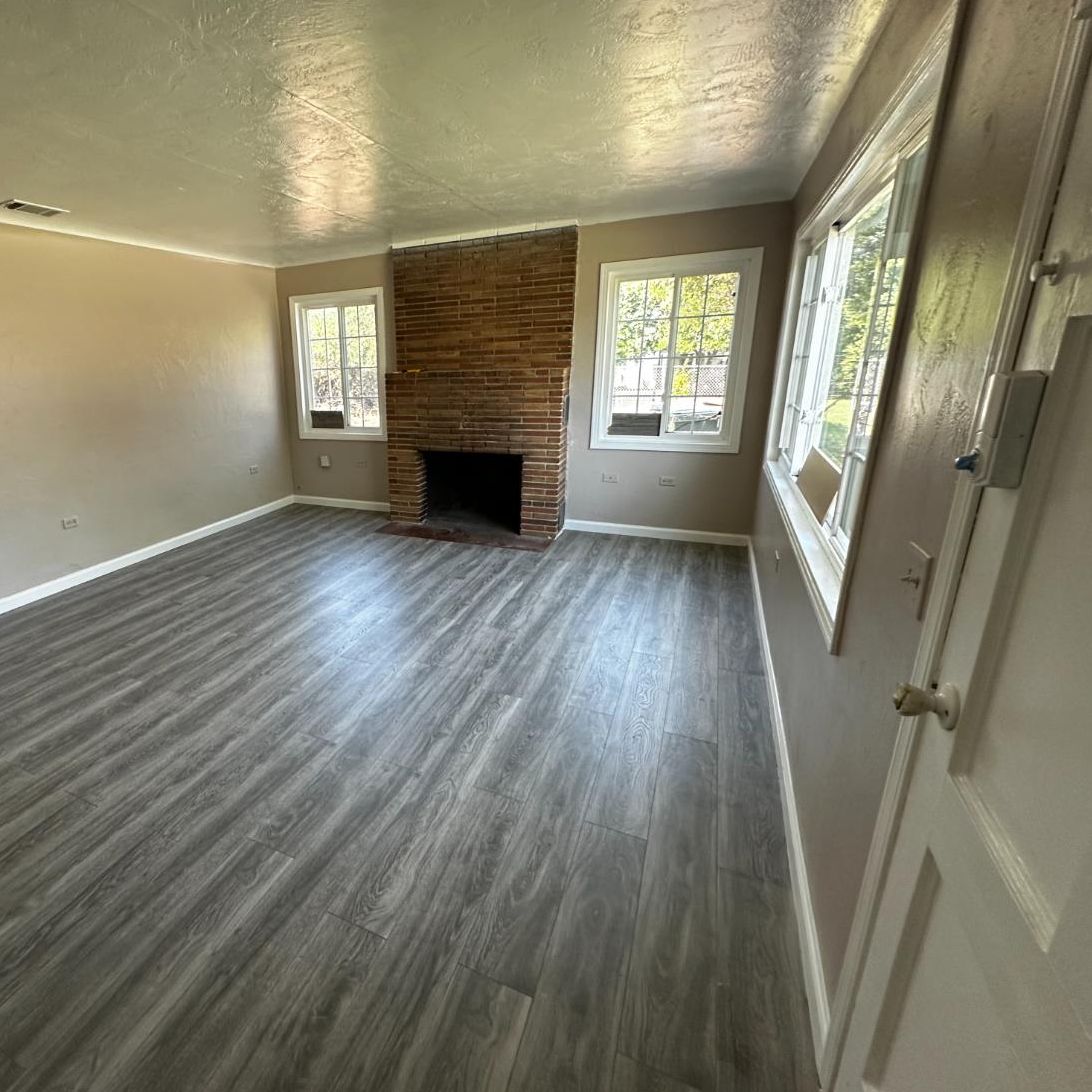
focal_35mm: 17
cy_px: 534
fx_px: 607
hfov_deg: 81.7
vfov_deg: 84.0
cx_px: 381
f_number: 2.2
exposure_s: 1/99
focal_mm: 2.22
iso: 160
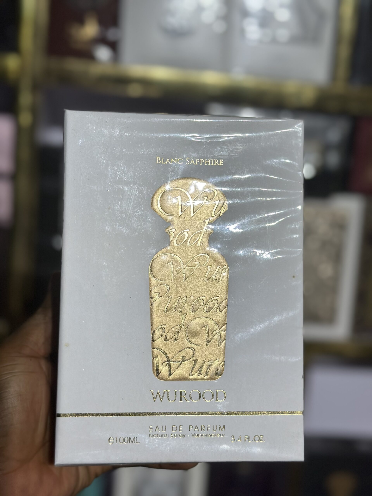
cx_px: 186
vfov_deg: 39.7
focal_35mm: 48
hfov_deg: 30.3
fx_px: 688
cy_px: 248
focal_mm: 6.86
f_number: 1.78
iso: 80
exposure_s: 1/672
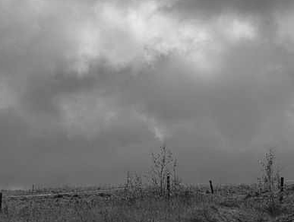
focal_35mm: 284
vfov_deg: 5.3
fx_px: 2417
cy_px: 141
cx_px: 352
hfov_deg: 6.9
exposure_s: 1/3650
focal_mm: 17.91
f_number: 2.8
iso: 51
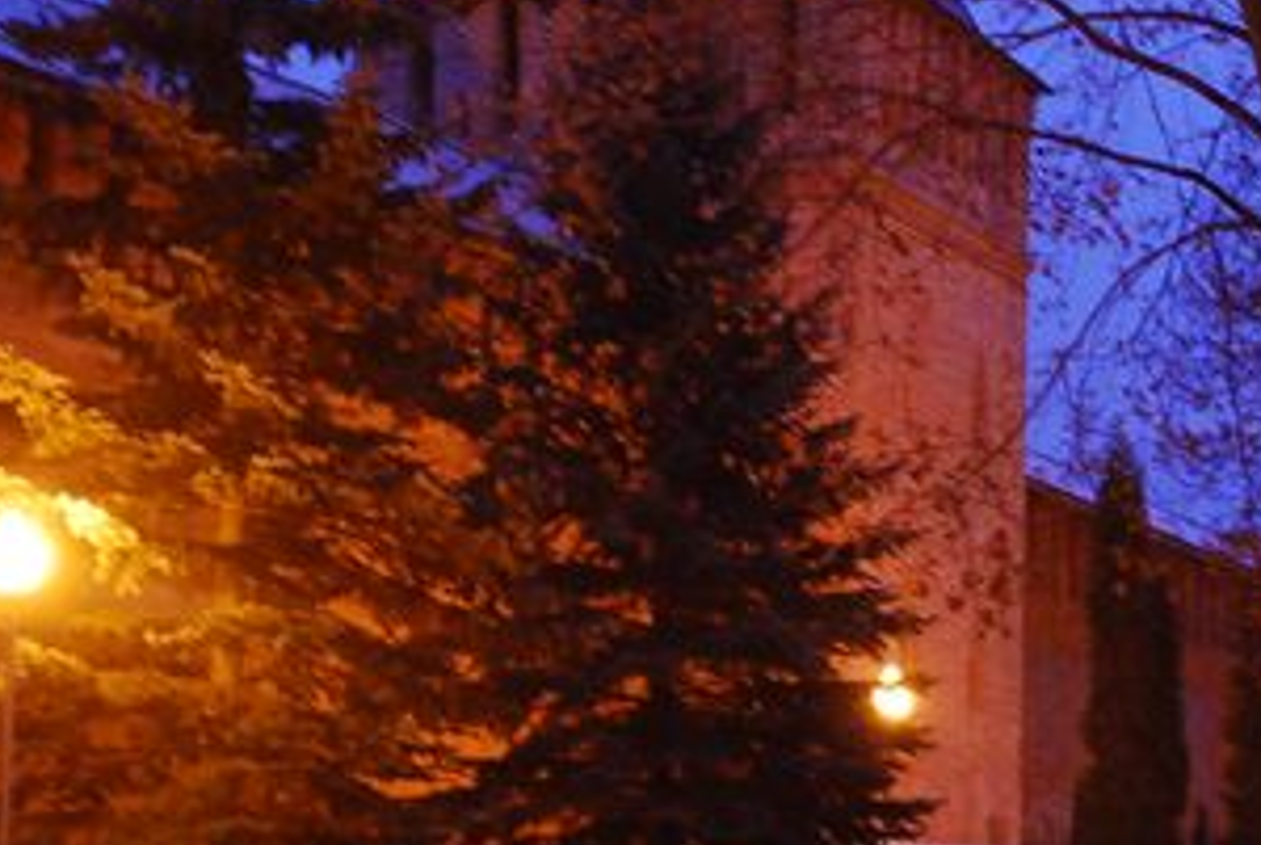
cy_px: 326
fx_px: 3368
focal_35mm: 96
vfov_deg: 14.3
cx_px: 1253
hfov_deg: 20.5
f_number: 4
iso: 800
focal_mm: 24
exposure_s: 1/4
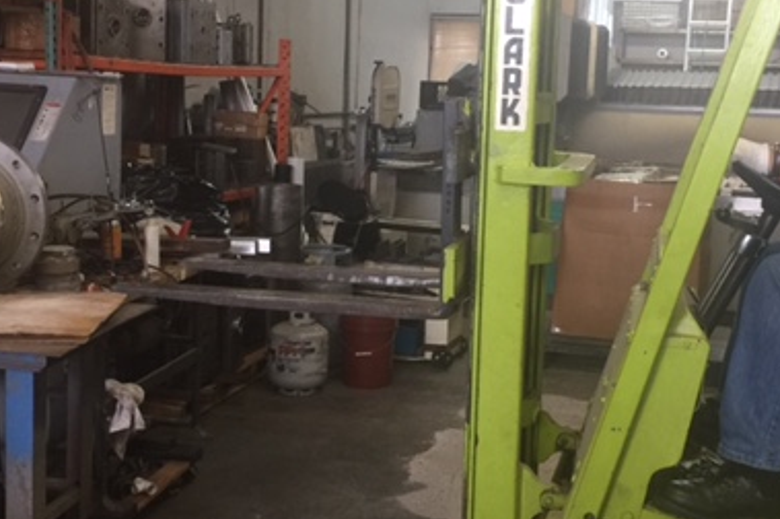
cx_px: 397
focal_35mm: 51
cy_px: 253
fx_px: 1104
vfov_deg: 26.4
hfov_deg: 38.9
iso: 100
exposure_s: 1/15
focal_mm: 4.15
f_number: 2.2
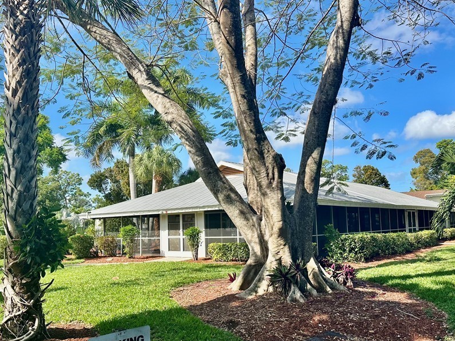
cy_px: 193
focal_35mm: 31
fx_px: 408
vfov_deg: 45.3
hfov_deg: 58.3
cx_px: 229
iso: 80
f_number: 1.78
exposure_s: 1/3356
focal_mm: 6.86
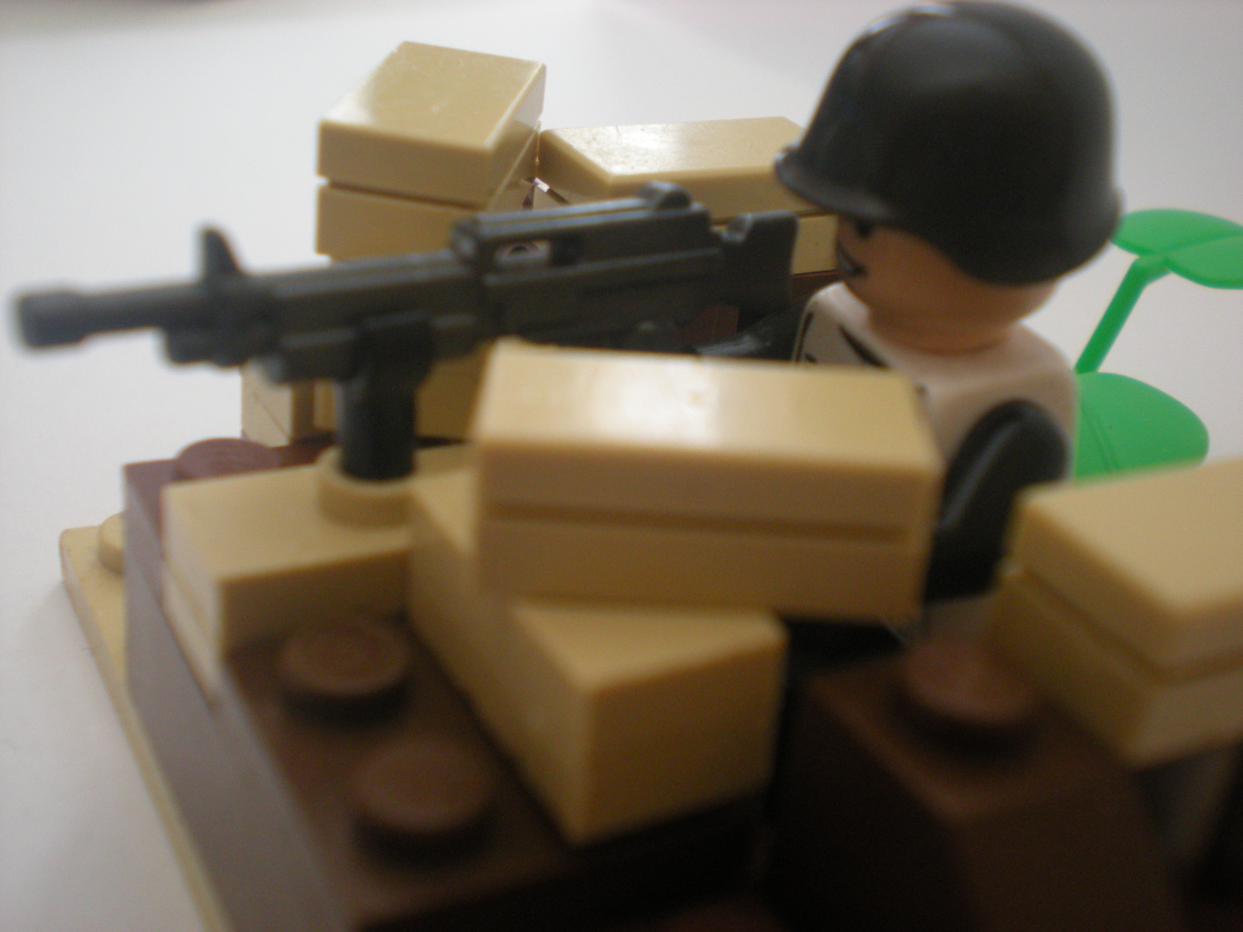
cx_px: 622
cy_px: 466
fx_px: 1580
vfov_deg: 32.9
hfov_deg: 42.9
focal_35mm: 44
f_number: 3.5
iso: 200
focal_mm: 7.4
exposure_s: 1/9.2
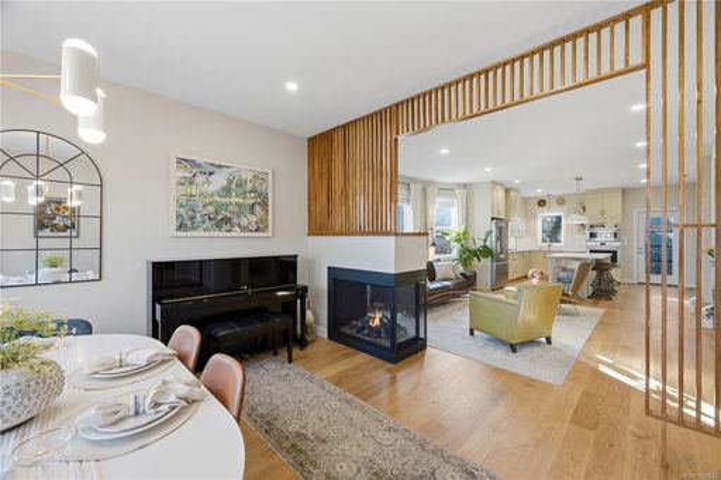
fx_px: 280
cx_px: 360
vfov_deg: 81.2
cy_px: 240
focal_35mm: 14
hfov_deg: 104.3
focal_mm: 14
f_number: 9
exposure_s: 1/25
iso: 400
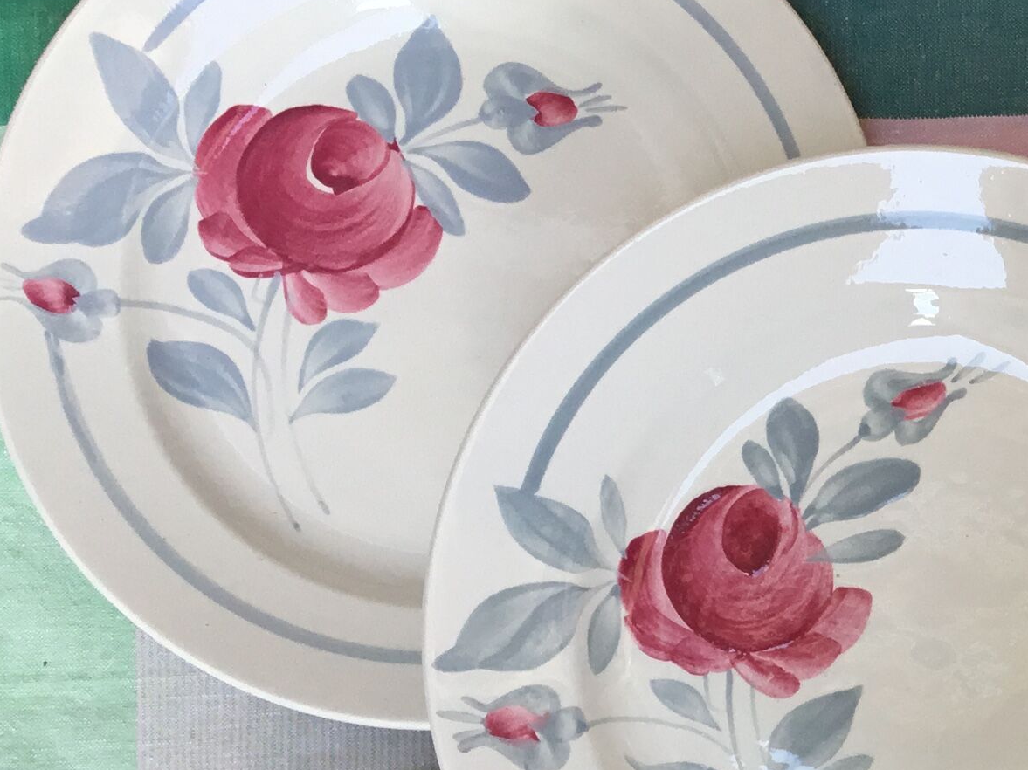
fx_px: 2553
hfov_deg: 21.5
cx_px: 1142
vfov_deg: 16.9
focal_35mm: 86
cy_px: 712
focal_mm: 3.3
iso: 32
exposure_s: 1/100
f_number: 2.4
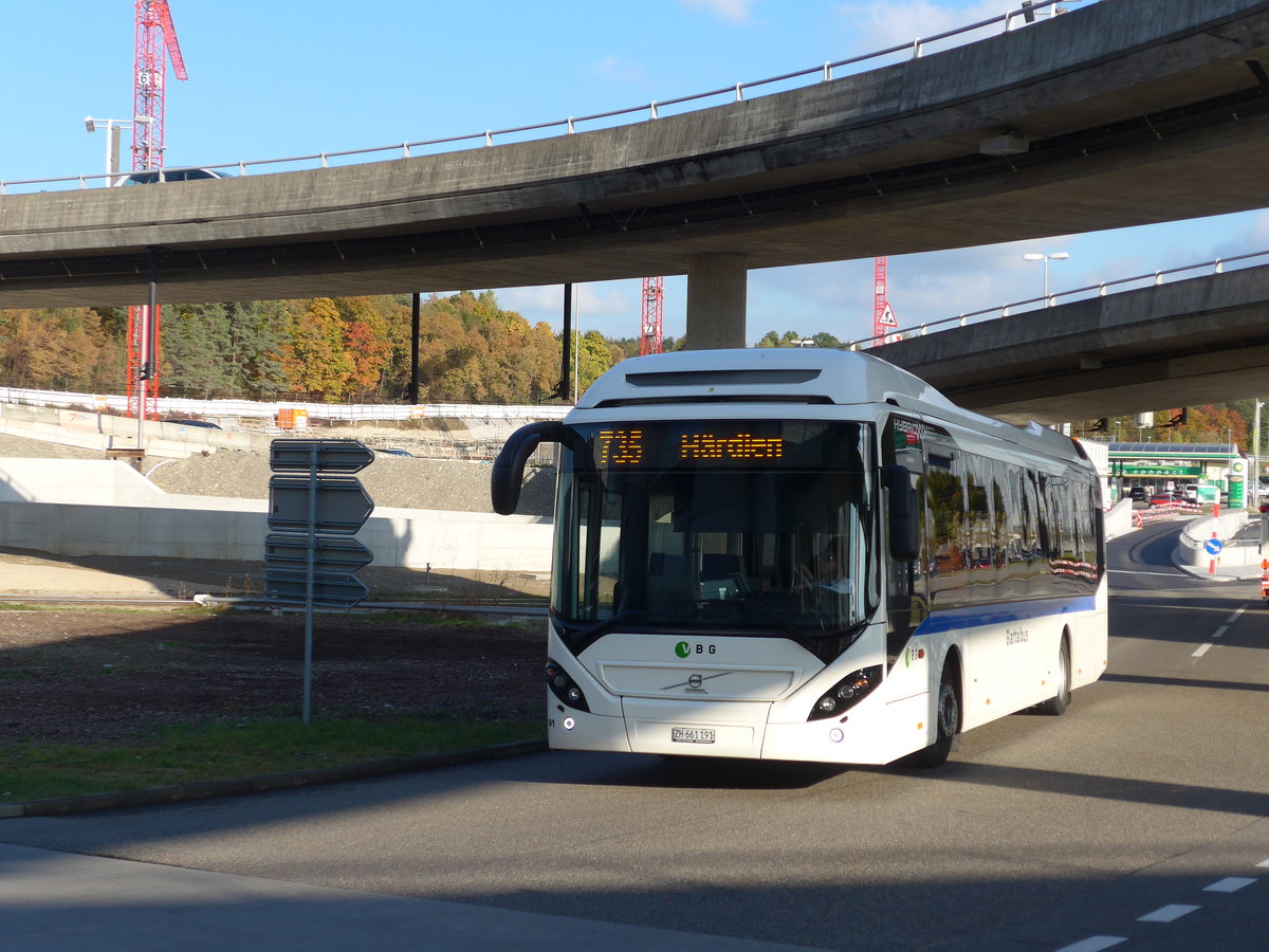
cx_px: 634
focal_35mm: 55
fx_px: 2016
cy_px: 476
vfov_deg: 26.6
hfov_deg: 34.9
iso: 80
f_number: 3.4
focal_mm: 11.3
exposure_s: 1/640
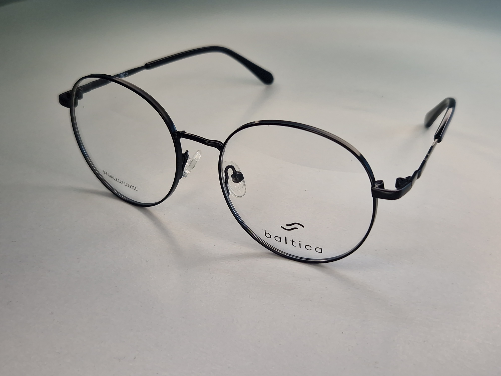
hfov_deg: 73.9
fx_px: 333
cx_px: 250
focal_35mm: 23
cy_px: 188
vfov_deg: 58.9
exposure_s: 1/218
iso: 50
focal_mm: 5.4
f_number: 1.8
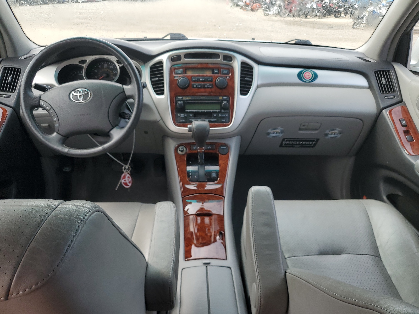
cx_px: 210
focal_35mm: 26
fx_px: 315
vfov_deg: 53.1
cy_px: 157
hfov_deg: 67.3
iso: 50
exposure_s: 1/435
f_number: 1.5
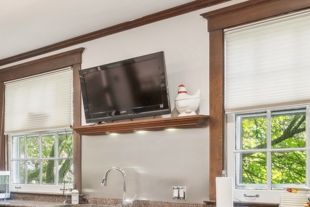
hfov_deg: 31.6
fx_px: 422
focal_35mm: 49
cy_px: 169
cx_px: -86
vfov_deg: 26.9
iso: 200
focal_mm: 18
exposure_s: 1/2
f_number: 8
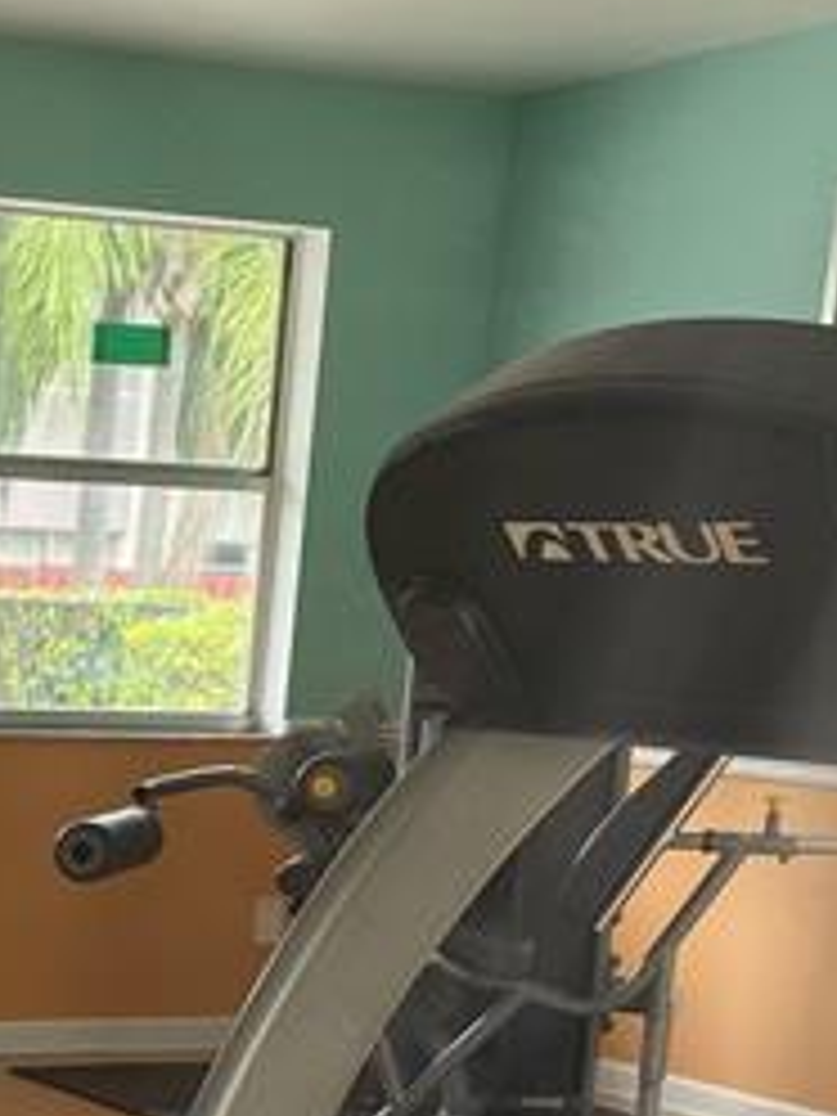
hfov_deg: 16.1
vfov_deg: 22.3
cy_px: 1134
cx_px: -414
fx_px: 2708
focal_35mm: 84
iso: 64
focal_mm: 4.25
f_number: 1.8
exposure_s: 1/121
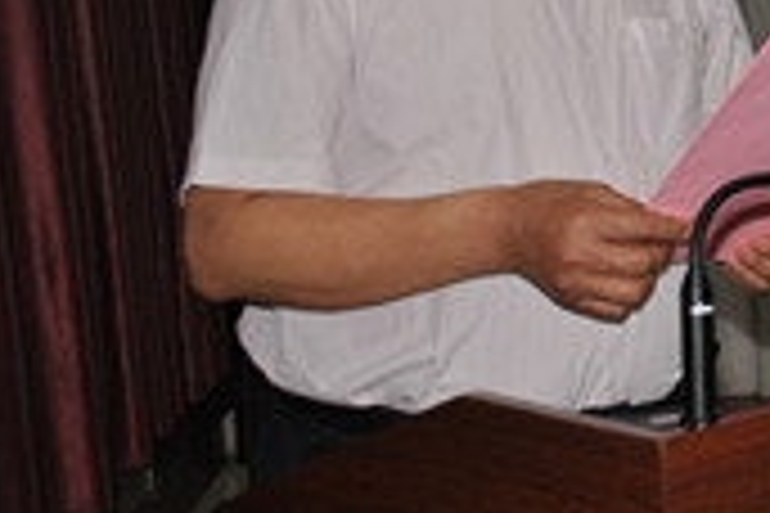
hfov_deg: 21.2
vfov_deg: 15.1
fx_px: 1882
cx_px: 968
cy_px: -50
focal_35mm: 88
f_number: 3.8
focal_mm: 20
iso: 200
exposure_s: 1/60
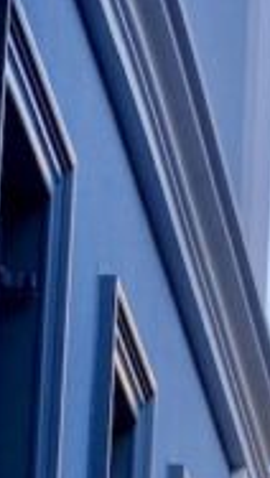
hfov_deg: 3.0
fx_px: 5095
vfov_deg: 5.2
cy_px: 1063
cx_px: 727
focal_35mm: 401
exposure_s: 1/160
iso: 125
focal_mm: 25.7
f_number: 5.6
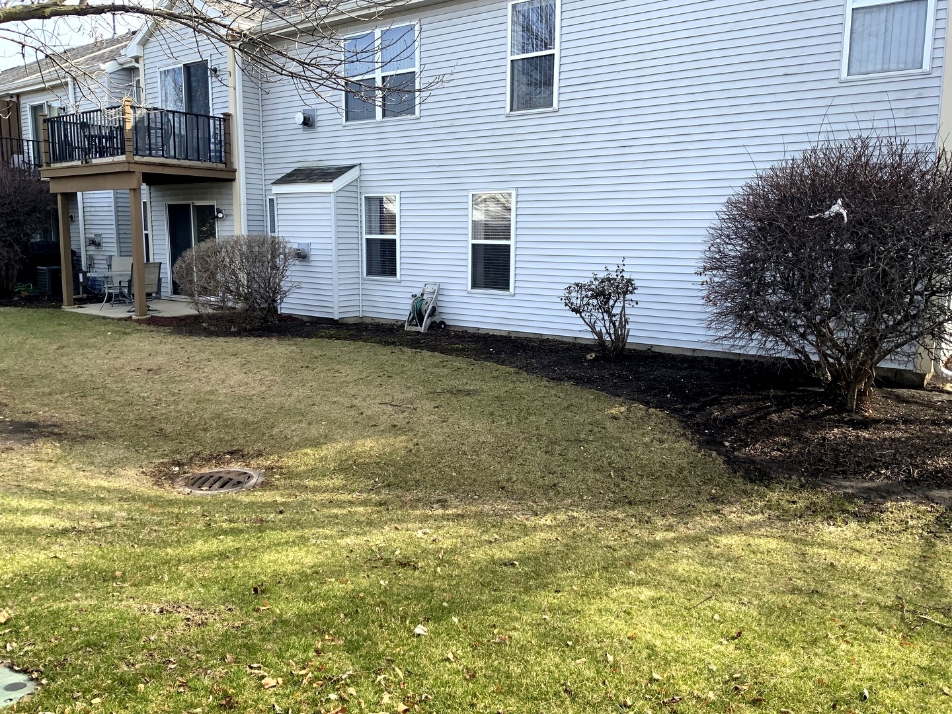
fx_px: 798
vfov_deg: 48.2
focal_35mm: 29
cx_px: 476
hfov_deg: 61.7
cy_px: 357
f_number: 1.8
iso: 16
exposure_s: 1/457
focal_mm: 3
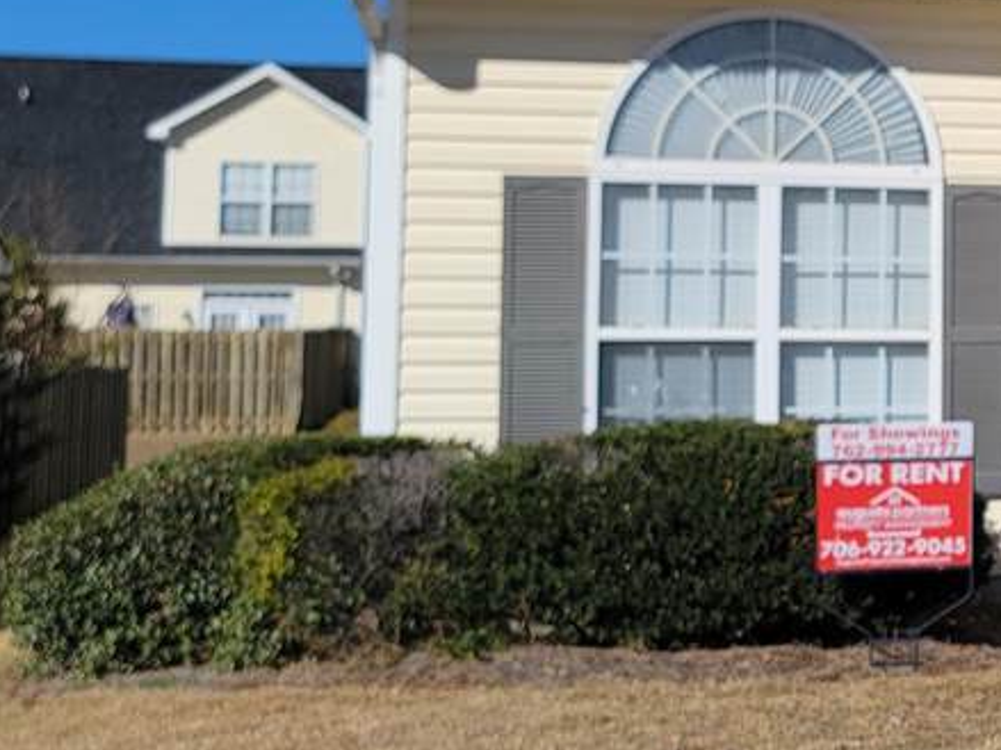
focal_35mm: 70
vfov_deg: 20.9
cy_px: 223
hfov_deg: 24.8
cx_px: 1234
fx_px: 2024
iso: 16
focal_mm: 6.7
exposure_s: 1/2071
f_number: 1.8
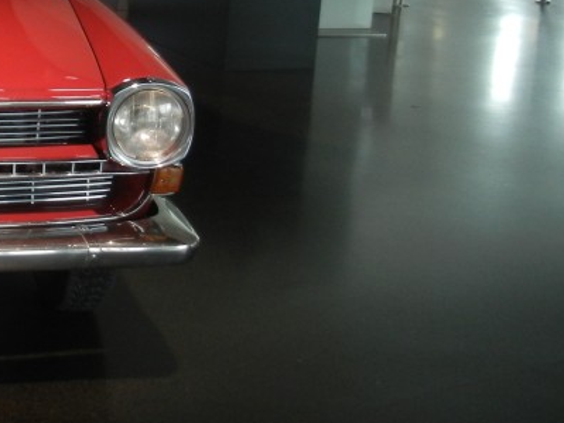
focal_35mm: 77
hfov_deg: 22.8
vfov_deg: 18.9
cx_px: -155
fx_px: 1254
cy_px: 59
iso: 305
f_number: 3.5
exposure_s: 1/63.5
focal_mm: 5.4
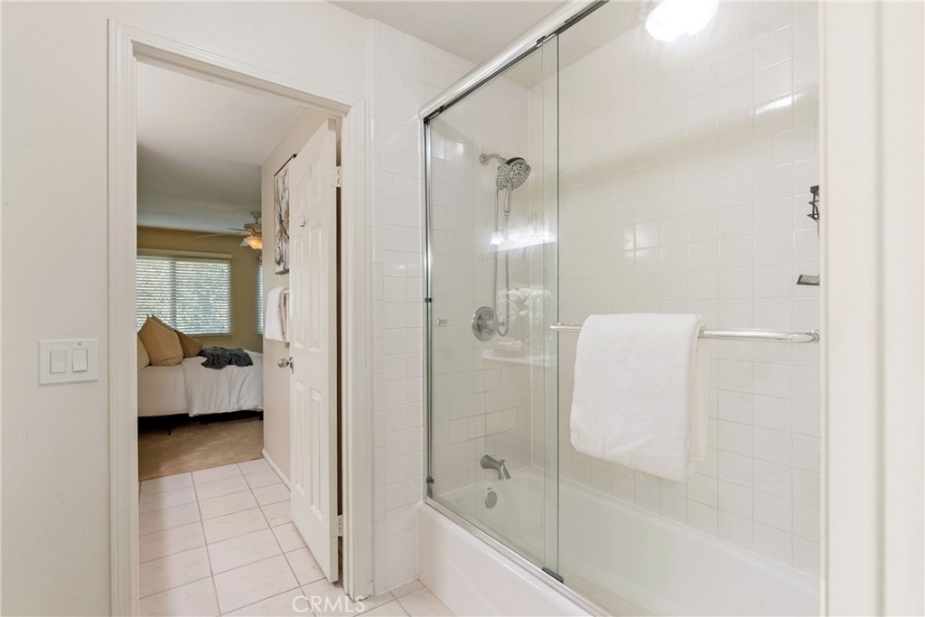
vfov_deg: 73.8
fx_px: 411
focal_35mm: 16
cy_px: 308
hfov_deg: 96.7
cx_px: 462
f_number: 9
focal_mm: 16
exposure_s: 1/30
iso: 2500
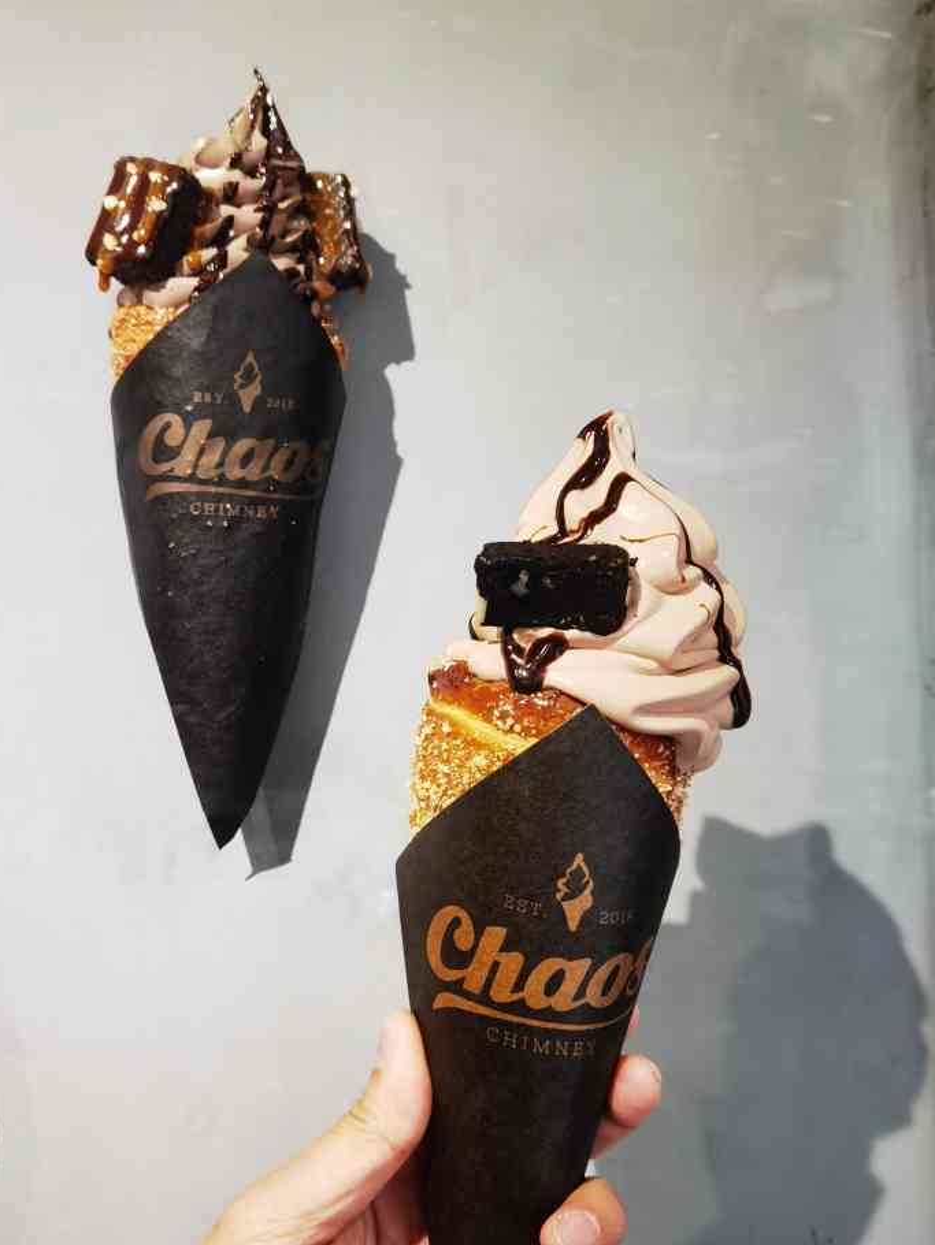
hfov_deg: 35.2
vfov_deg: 45.8
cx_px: 472
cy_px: 615
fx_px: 1476
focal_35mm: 41
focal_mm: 6.71
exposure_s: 1/50
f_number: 1.9
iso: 160
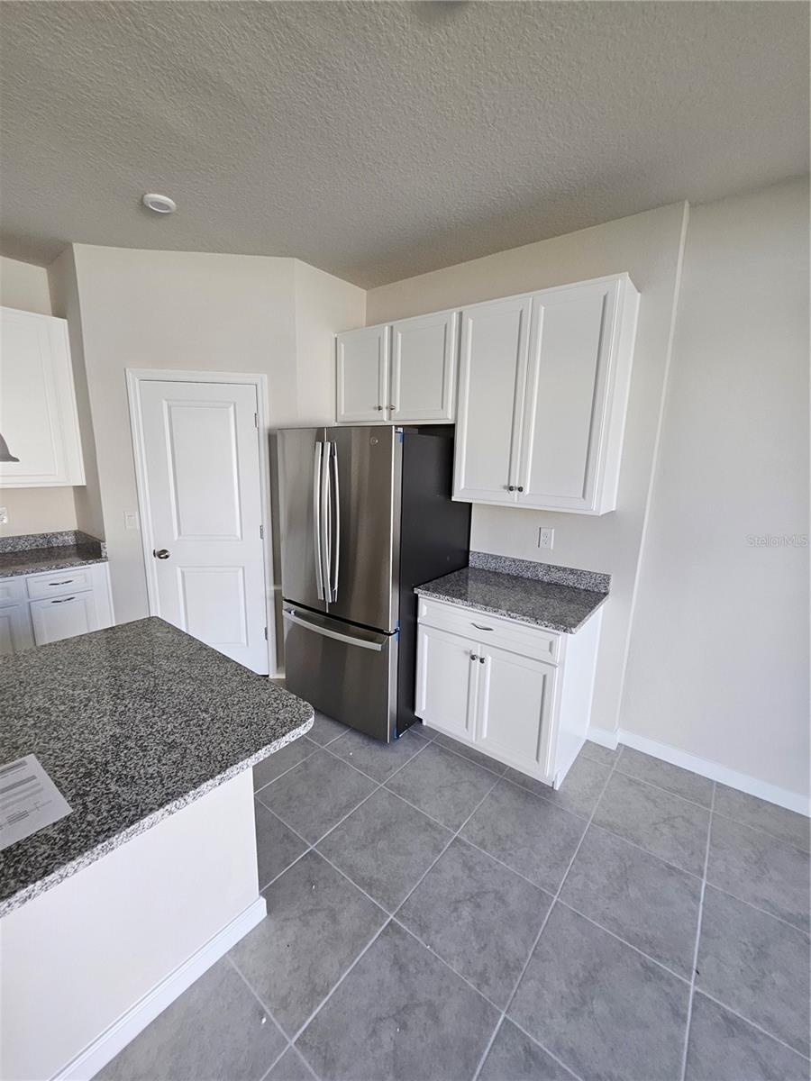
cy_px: 540
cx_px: 406
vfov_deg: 106.2
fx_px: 406
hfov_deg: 89.9
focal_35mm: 13
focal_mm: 1.7
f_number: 2.2
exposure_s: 1/60
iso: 80
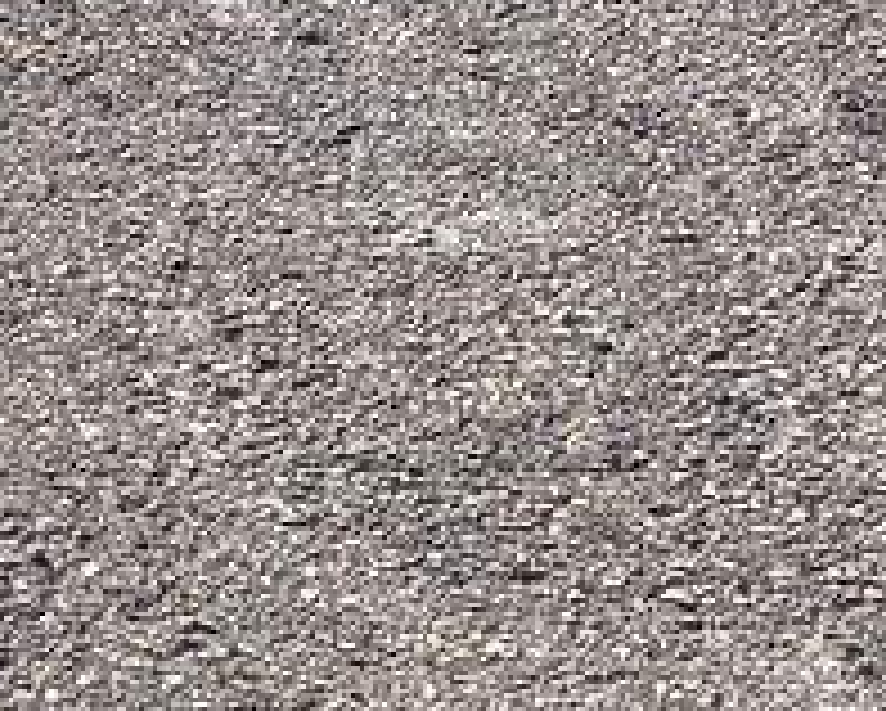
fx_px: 3727
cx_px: -1165
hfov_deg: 11.5
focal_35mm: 142
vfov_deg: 10.8
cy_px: 14
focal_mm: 3.99
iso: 20
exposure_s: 1/1200
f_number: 1.8
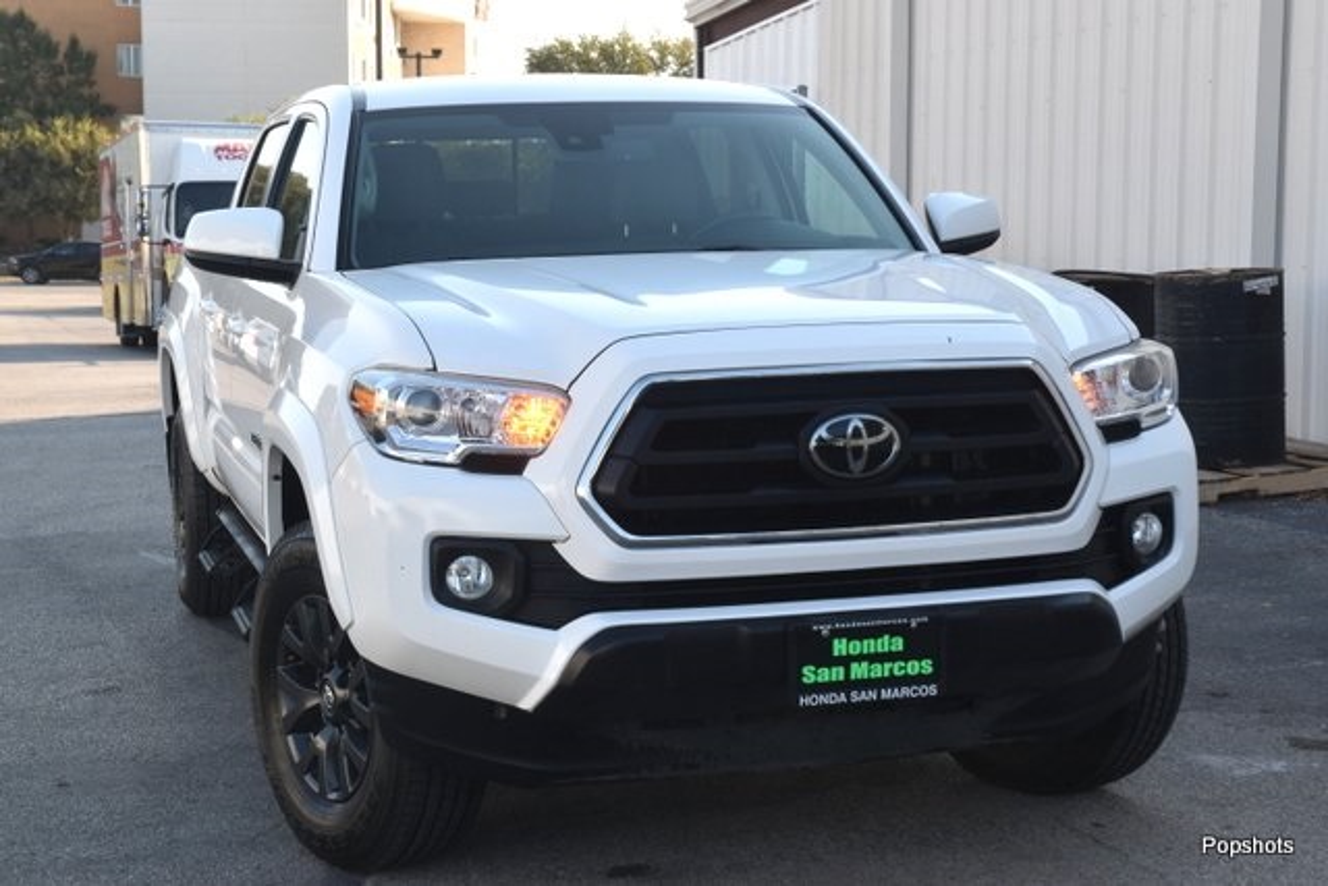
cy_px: 443
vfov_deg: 20.6
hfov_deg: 30.5
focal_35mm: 66
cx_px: 664
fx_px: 2435
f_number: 8
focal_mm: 44
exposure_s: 1/250
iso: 250
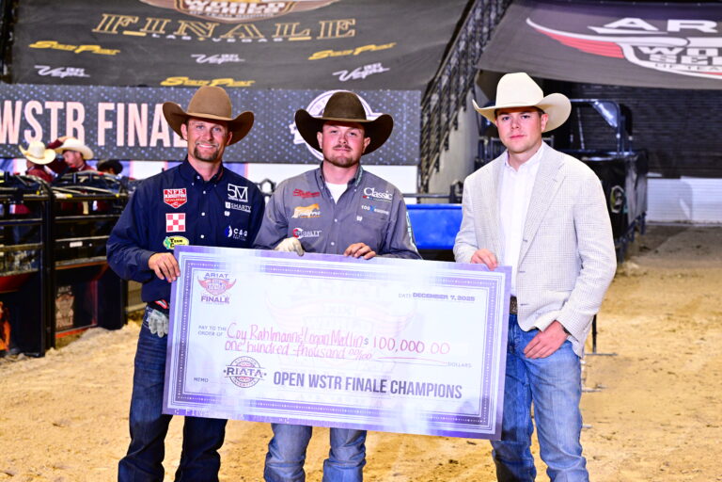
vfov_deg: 17.5
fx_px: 1564
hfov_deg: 26.0
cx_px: 361
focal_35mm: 78
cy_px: 241
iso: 2500
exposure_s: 1/200
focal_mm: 78
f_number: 6.3
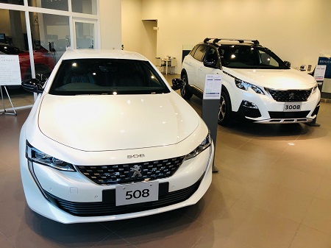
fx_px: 268
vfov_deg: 49.7
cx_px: 166
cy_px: 124
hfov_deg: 63.5
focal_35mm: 28
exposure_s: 1/40
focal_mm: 3.99
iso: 25
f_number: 1.8
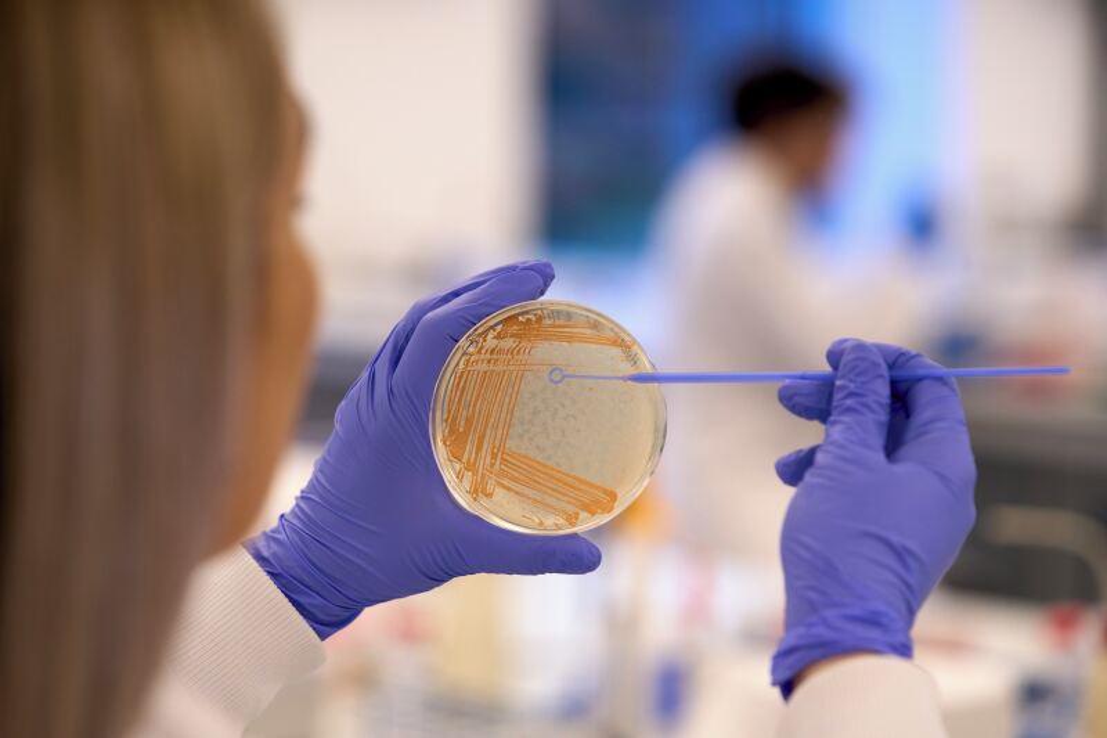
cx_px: 554
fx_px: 3228
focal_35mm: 105
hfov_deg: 19.5
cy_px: 369
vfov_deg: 13.0
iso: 800
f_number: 3.5
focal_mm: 105
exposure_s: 1/250
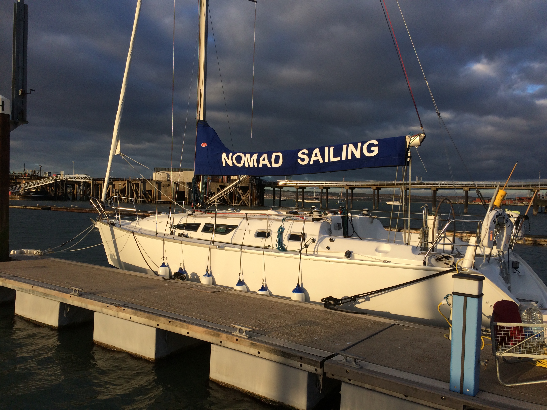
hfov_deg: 61.7
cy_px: 205
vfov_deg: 48.2
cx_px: 274
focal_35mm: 29
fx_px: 458
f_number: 2.2
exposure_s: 1/1368
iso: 32
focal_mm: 4.15
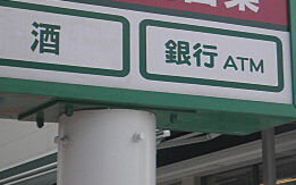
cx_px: 264
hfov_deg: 16.9
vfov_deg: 10.6
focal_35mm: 122
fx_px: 984
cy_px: -32
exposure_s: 1/80
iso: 80
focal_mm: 8.3
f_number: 9.6
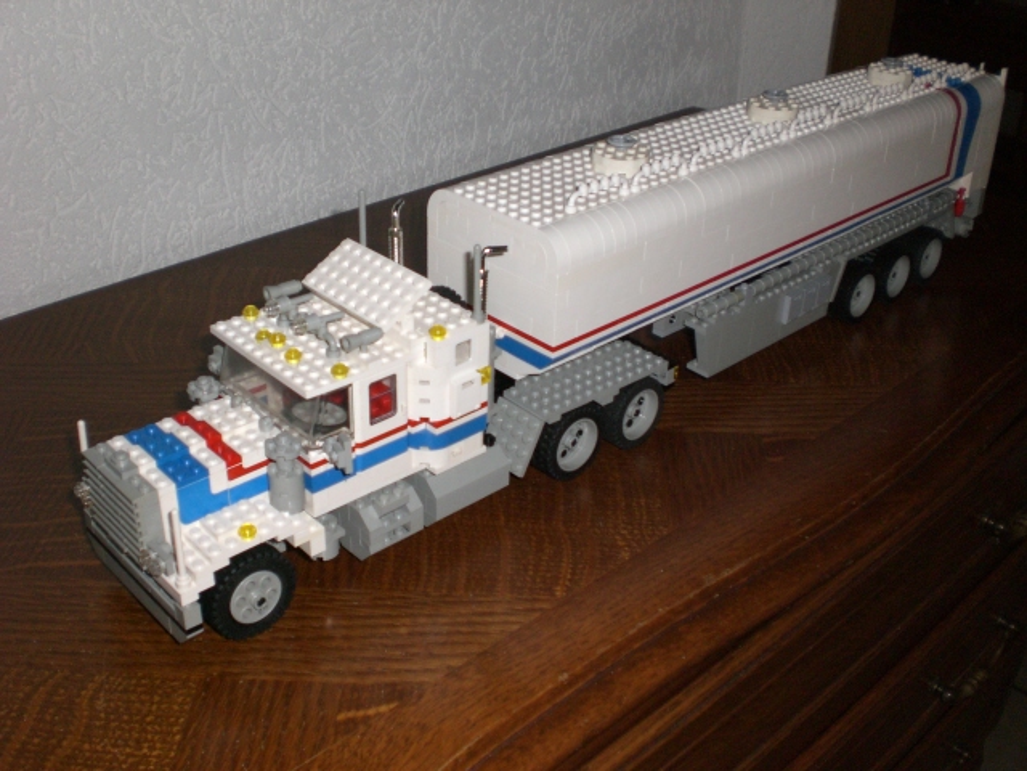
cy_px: 386
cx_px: 514
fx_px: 1127
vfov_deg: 37.7
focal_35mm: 38
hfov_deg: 49.0
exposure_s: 1/60
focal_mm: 6.3
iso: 200
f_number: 3.1
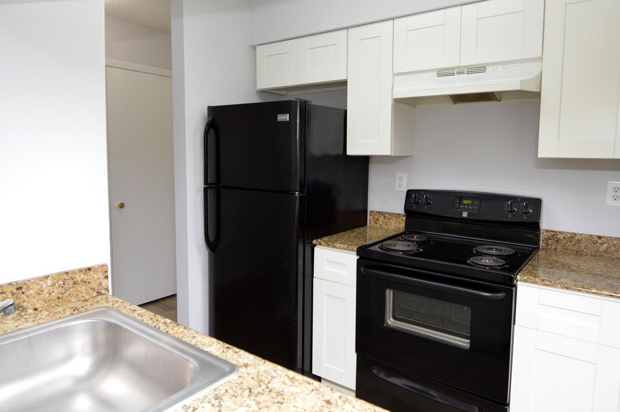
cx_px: 332
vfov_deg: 61.8
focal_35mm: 20
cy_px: 195
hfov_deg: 83.9
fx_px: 344
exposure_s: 1/60
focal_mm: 12
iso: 400
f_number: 4
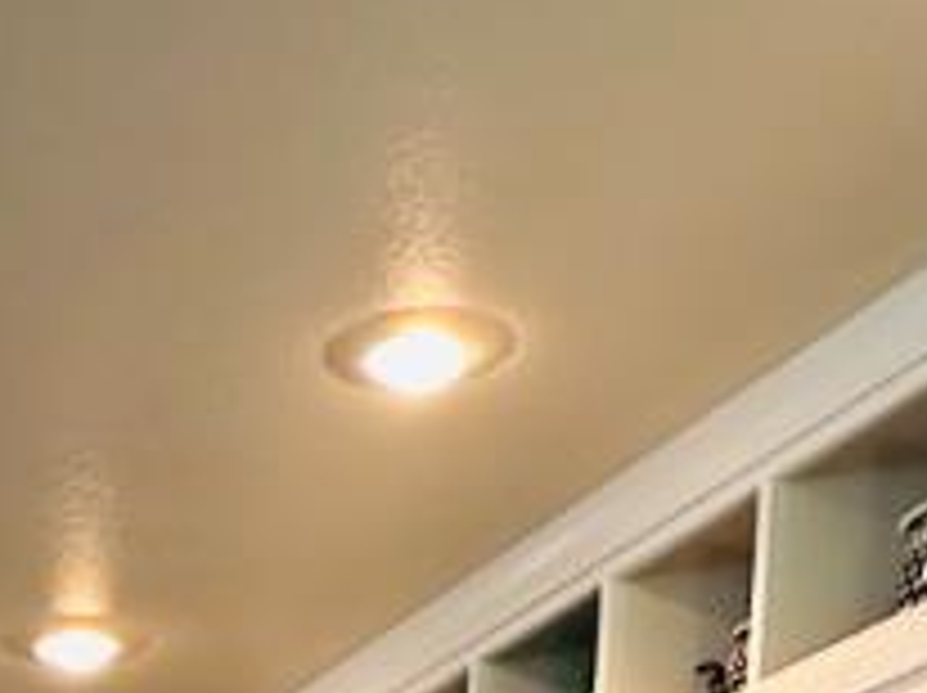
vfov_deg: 11.6
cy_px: 1721
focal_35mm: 102
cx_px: -414
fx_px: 2728
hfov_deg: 17.5
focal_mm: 2.22
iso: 250
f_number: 2.2
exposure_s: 1/60
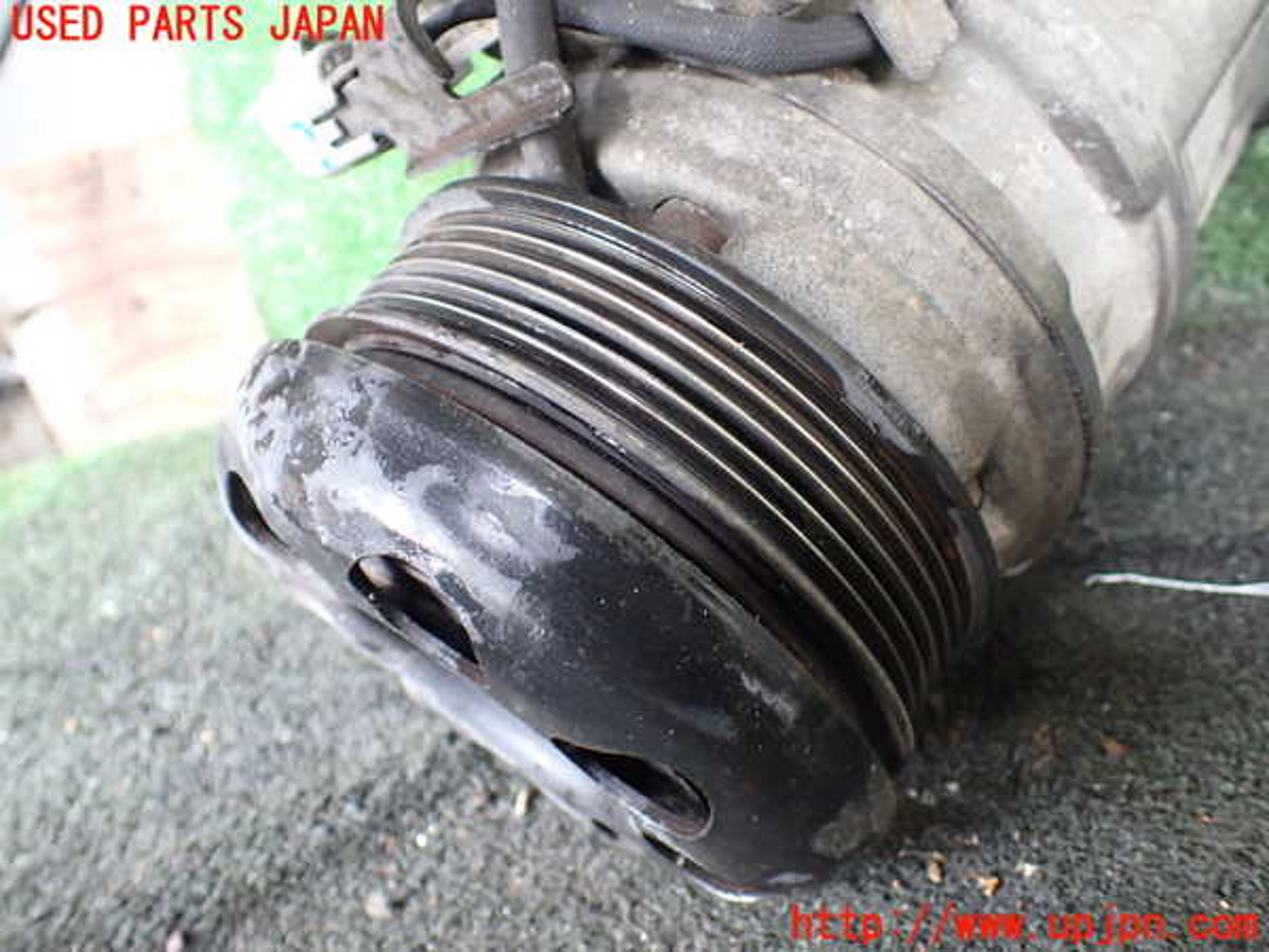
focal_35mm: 30
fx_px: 1100
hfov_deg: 60.0
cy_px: 476
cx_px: 634
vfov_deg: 46.8
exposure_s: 1/40
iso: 800
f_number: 2.3
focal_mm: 5.4
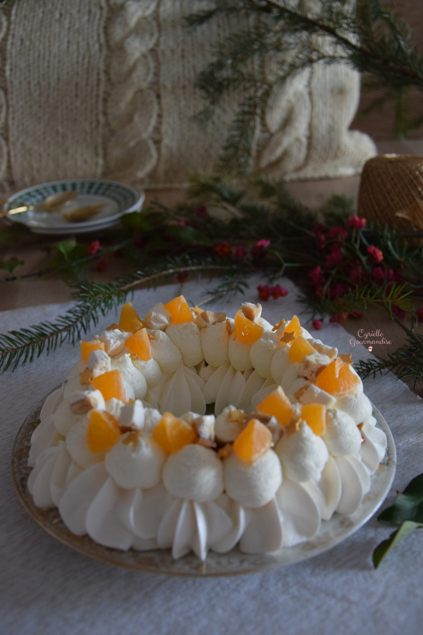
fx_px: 846
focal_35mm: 48
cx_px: 212
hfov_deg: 28.1
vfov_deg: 41.1
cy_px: 318
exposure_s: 1/60
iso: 1400
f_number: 4.2
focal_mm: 32
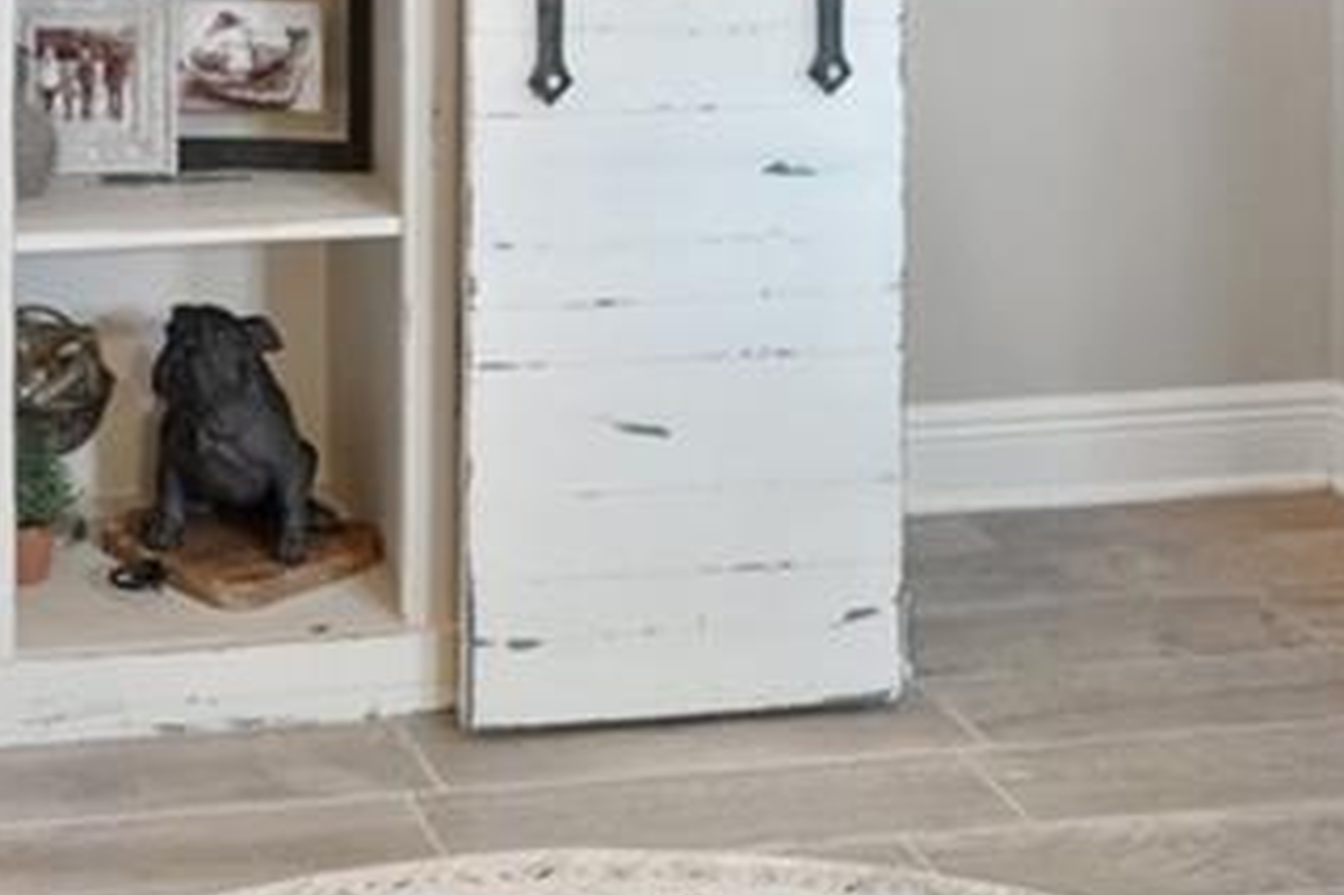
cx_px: -17
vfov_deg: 17.0
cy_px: -574
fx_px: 2612
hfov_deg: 27.2
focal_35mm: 70
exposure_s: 1.6
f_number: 7.1
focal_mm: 14
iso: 250
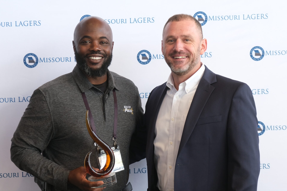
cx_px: 132
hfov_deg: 25.0
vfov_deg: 16.8
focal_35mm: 81
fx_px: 646
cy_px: 125
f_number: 4
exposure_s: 1/100
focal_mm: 40.7
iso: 1000
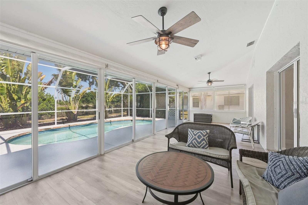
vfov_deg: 81.2
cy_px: 102
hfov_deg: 104.3
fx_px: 120
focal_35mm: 14
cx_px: 154
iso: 400
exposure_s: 1/125
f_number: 8
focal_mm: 14
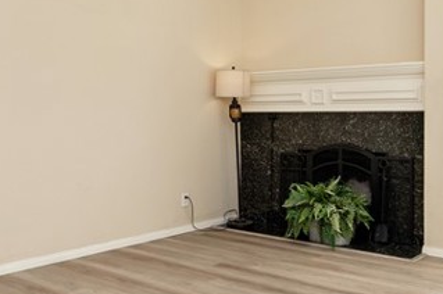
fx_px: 553
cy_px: 121
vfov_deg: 29.7
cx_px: 219
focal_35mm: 45
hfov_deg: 43.6
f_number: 6.3
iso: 100
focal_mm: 14
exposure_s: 1/160
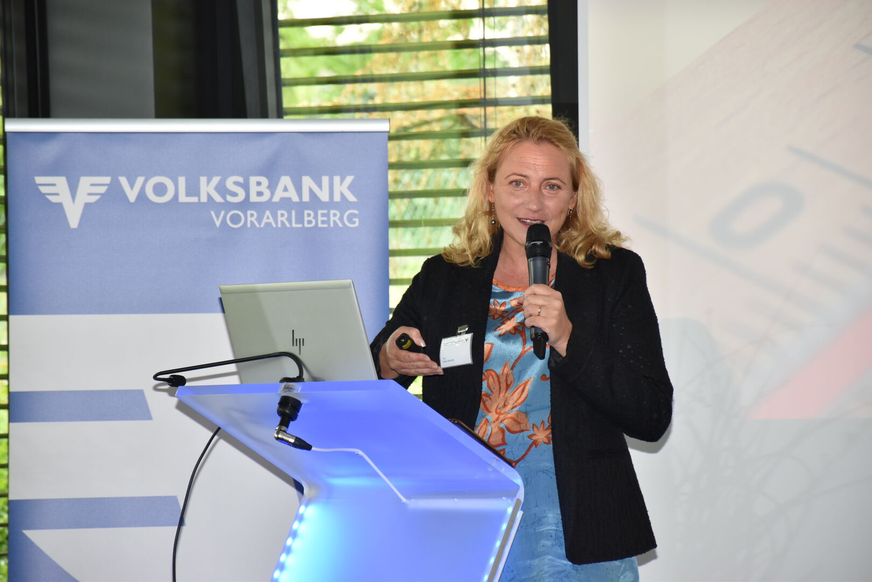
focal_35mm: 210
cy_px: 291
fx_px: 5086
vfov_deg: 6.5
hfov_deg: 9.8
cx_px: 436
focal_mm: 140
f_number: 5.6
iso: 800
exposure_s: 1/100
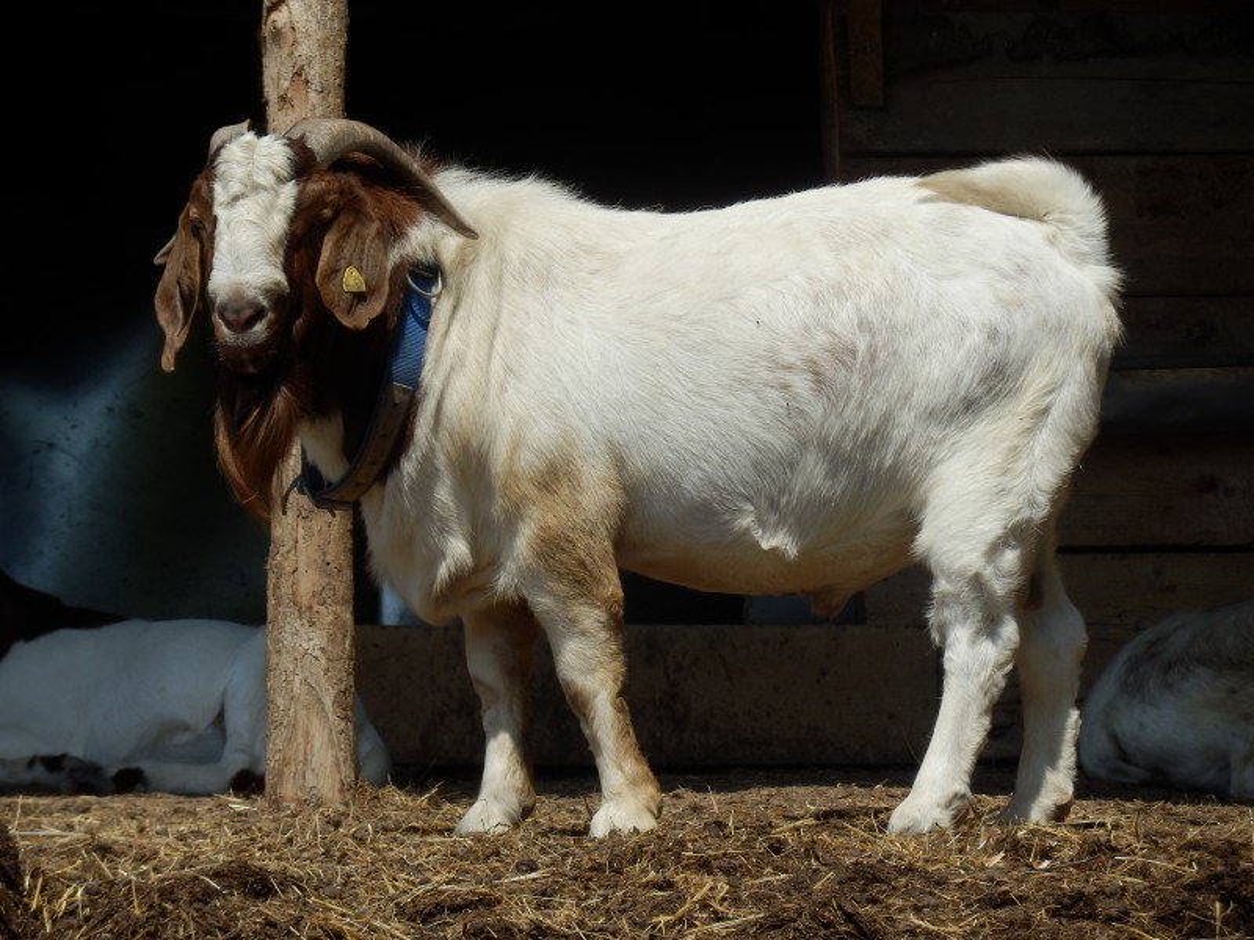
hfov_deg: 9.1
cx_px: 627
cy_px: 470
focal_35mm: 218
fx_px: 7897
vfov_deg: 6.8
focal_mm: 38.6
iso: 80
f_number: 5.8
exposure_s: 1/640
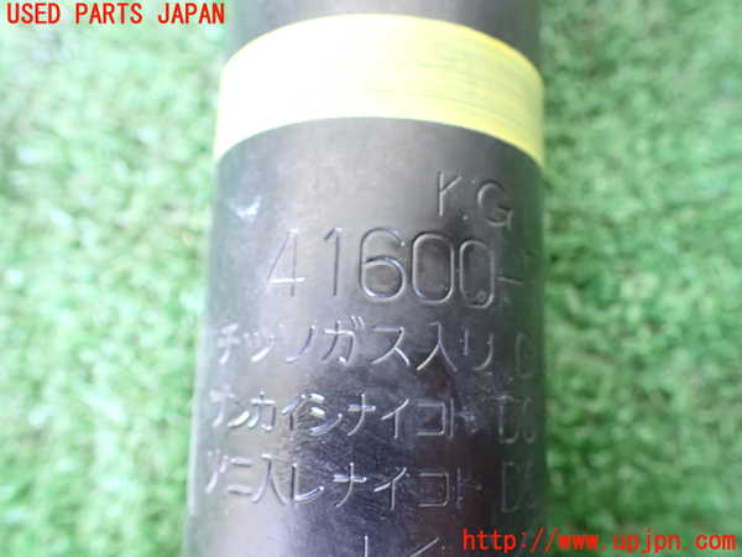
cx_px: 371
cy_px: 278
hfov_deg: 60.0
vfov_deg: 46.8
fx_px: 643
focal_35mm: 30
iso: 1250
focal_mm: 5.4
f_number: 2.3
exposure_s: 1/30
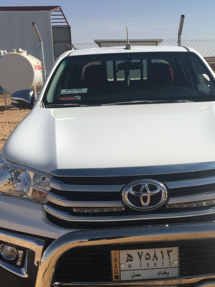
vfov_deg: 42.0
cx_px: 139
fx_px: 373
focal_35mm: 45
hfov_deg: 32.0
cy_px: 156
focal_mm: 4.15
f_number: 2.2
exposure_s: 1/3497
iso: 25
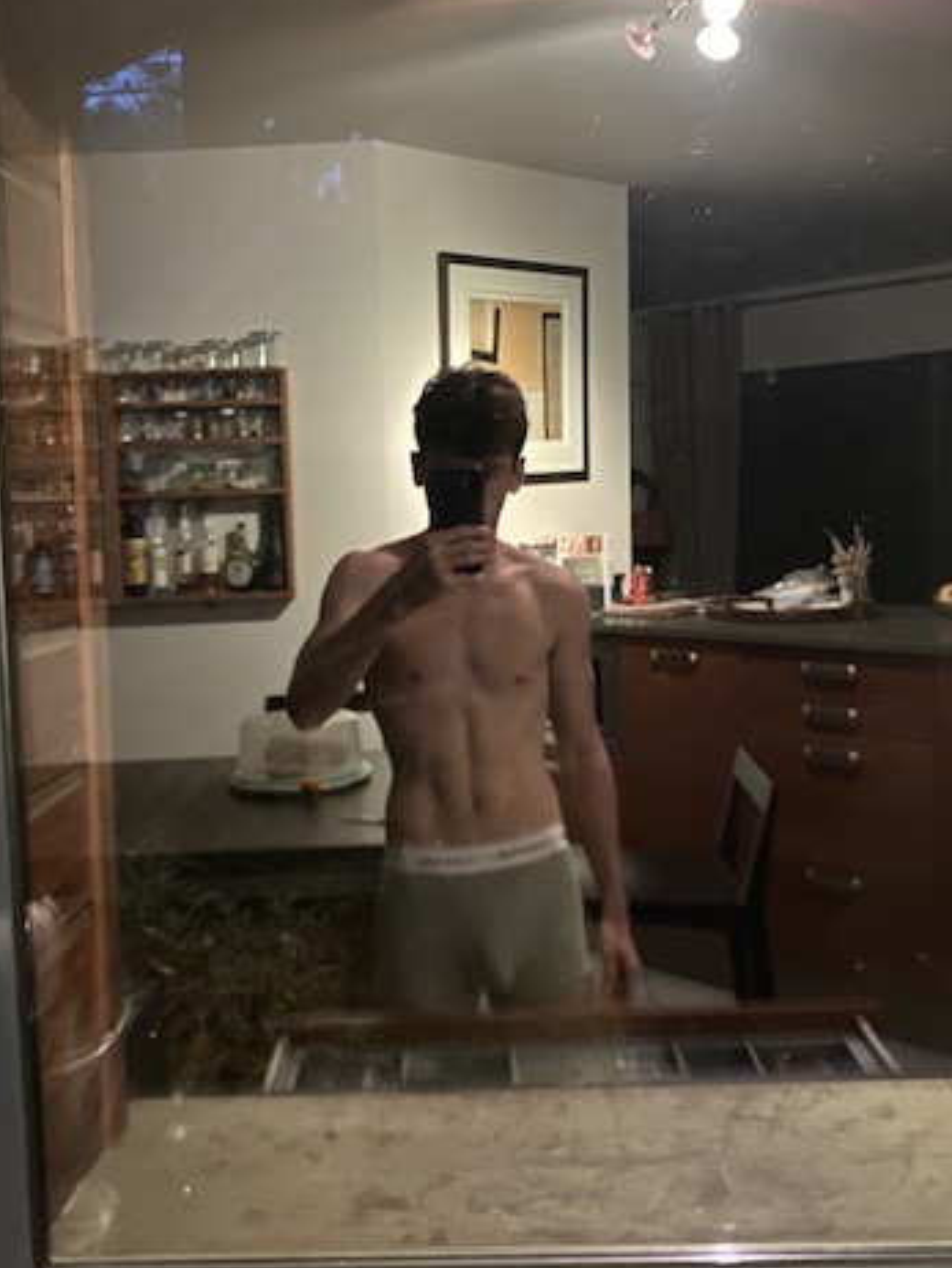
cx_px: 428
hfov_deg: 39.6
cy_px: 576
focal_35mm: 36
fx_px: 1319
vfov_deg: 51.3
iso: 400
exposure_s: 1/8
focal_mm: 4.25
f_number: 1.8
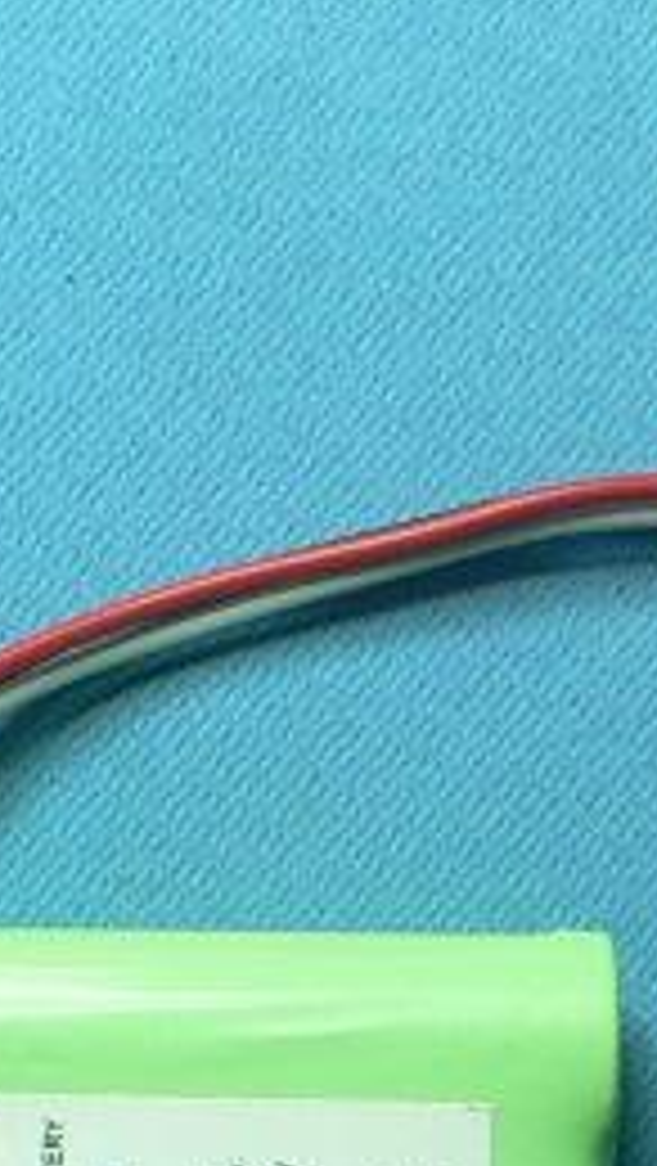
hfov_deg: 8.8
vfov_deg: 15.3
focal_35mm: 138
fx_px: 4267
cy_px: 1103
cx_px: 360
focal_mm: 7.5
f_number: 3.2
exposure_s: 1/30
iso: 200
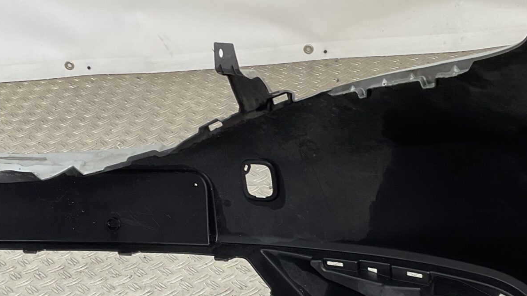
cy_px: 273
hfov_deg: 31.0
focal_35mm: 68
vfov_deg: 17.4
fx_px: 950
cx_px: 270
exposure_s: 1/120
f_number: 1.8
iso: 25
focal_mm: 3
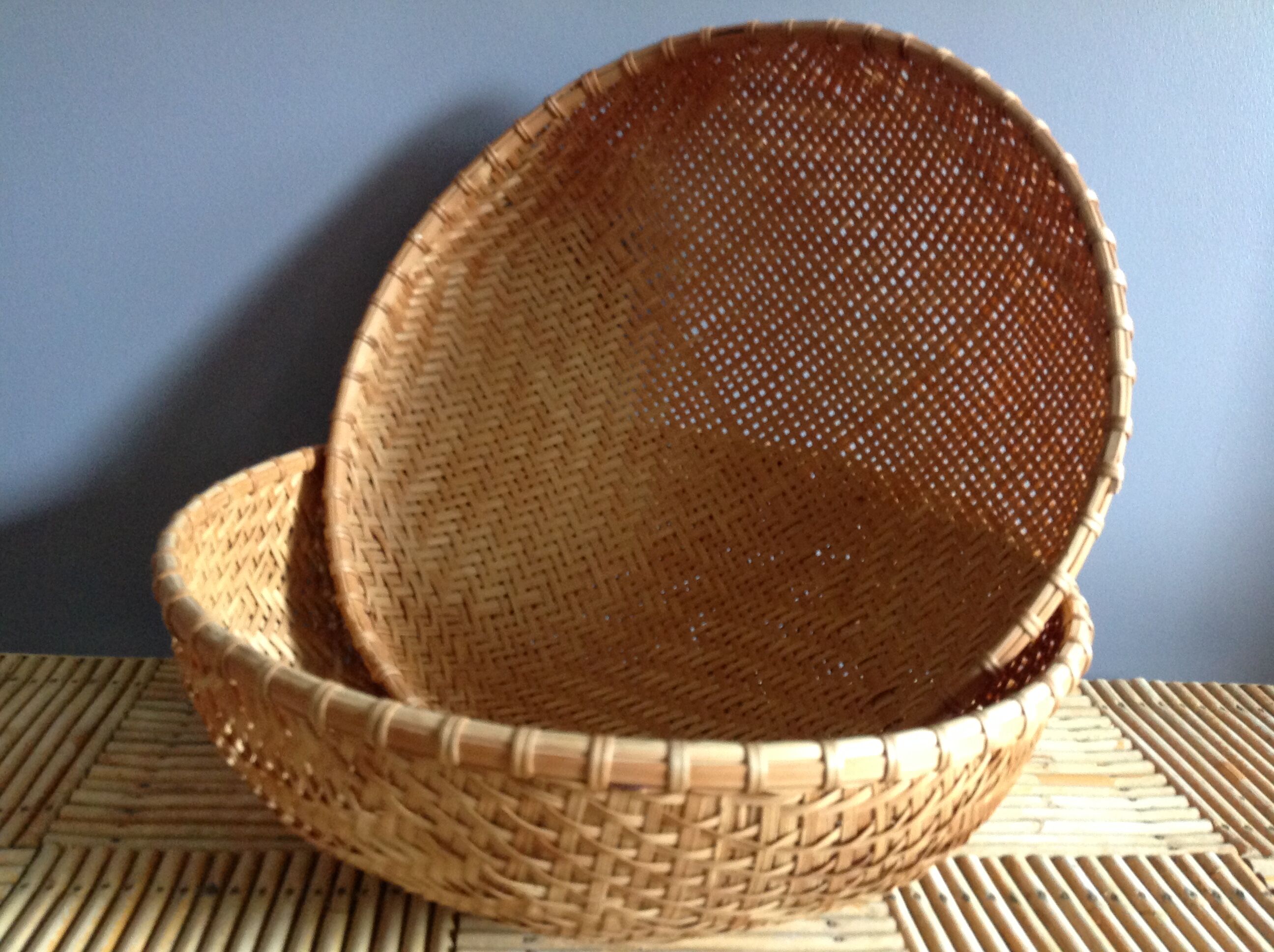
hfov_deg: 52.7
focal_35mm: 35
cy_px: 476
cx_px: 637
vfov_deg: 40.6
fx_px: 1286
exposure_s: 1/15
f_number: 2.4
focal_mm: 4.28
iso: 250
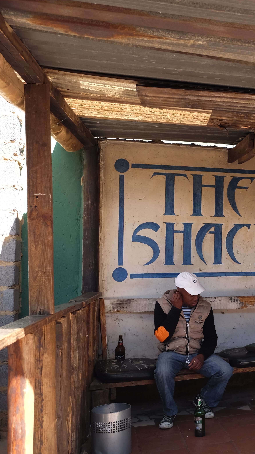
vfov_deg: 42.1
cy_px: 235
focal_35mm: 49
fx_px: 589
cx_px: 336
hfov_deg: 21.9
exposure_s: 1/210
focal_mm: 20
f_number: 4
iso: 320
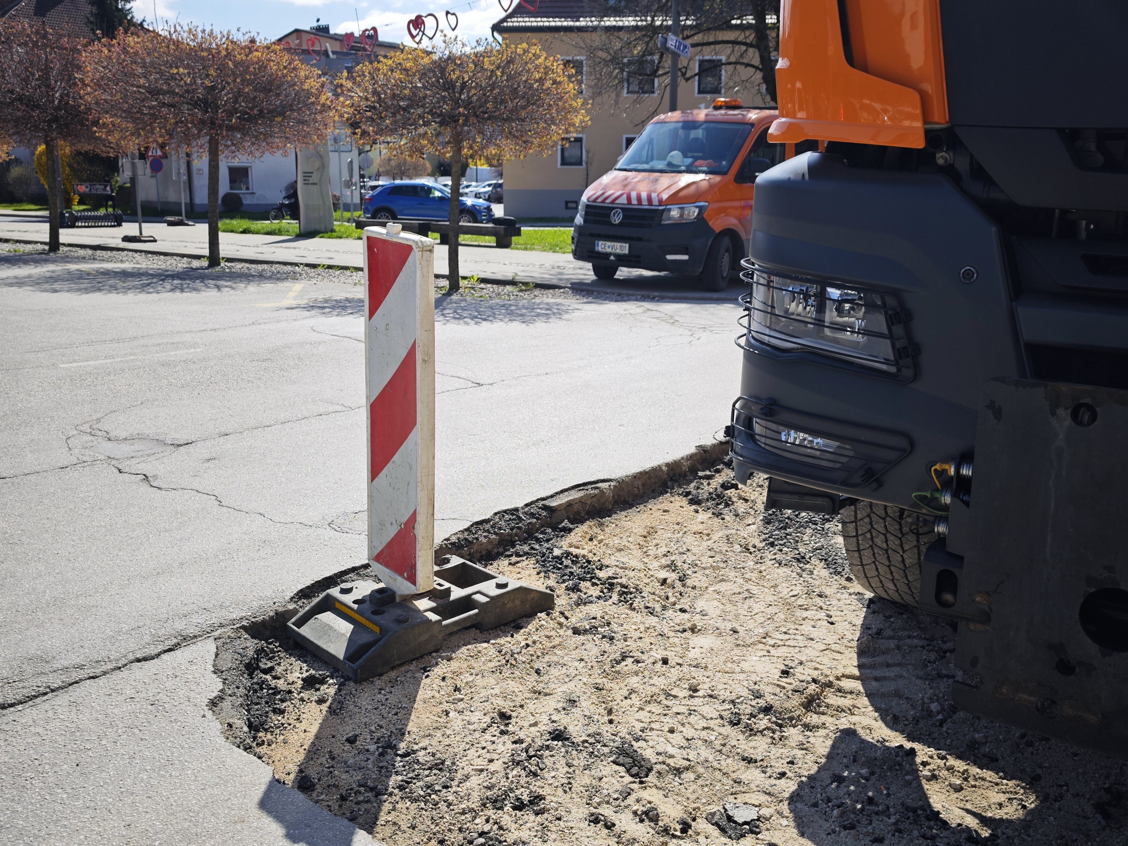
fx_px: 978
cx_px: 564
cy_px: 423
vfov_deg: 46.8
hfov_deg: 60.0
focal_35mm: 30
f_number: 2
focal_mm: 8.72
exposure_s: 1/2000
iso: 64
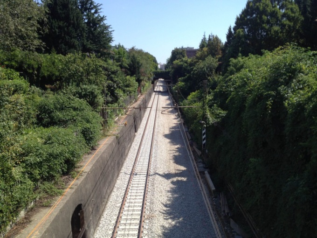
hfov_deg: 52.6
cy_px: 119
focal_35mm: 35
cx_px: 158
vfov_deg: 40.7
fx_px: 321
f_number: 2.4
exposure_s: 1/1200
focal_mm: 4.28
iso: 50
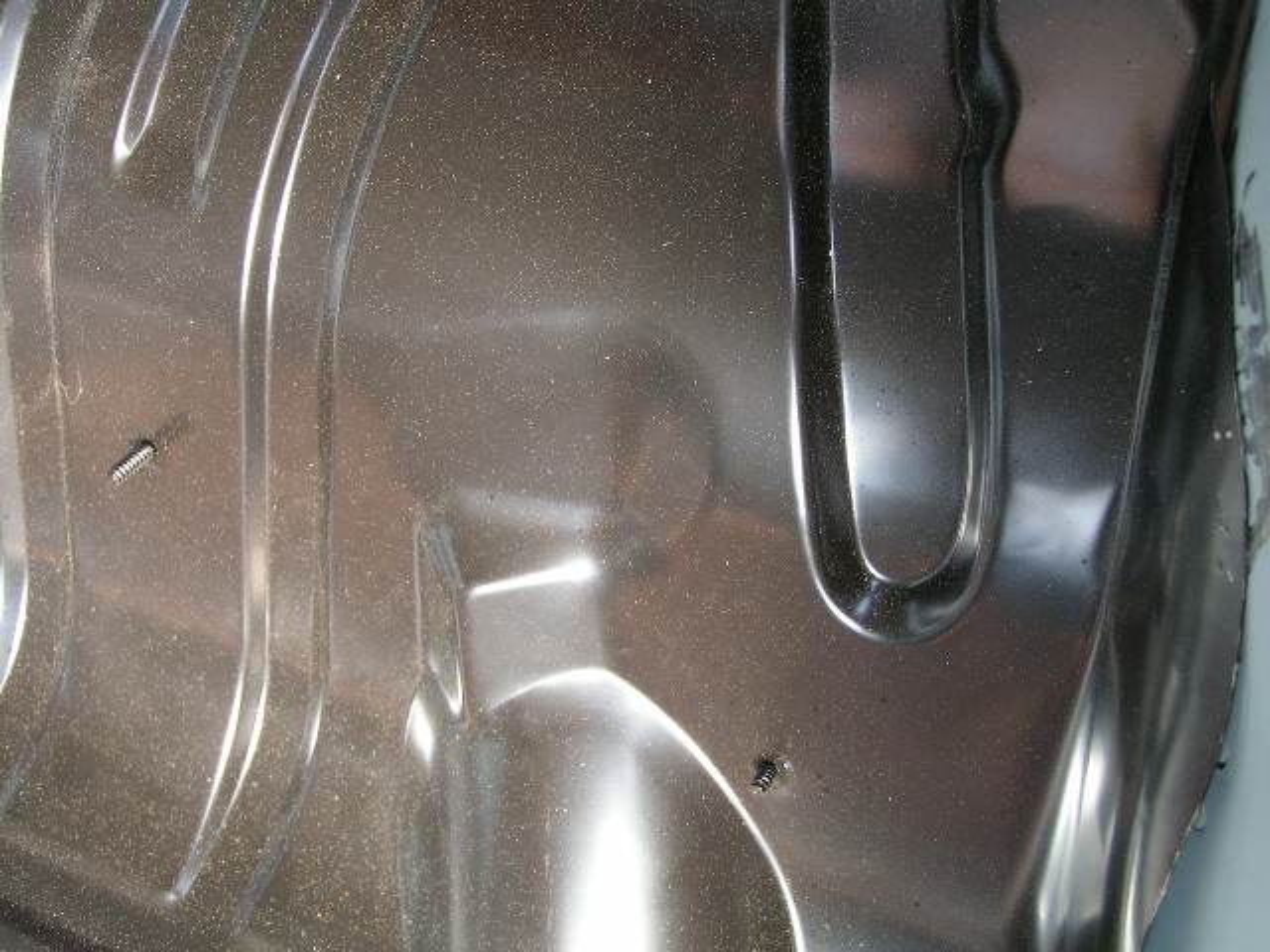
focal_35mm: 51
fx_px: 1871
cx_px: 635
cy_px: 476
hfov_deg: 37.5
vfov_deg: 28.6
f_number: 3.2
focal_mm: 8.6
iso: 100
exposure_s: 1/60
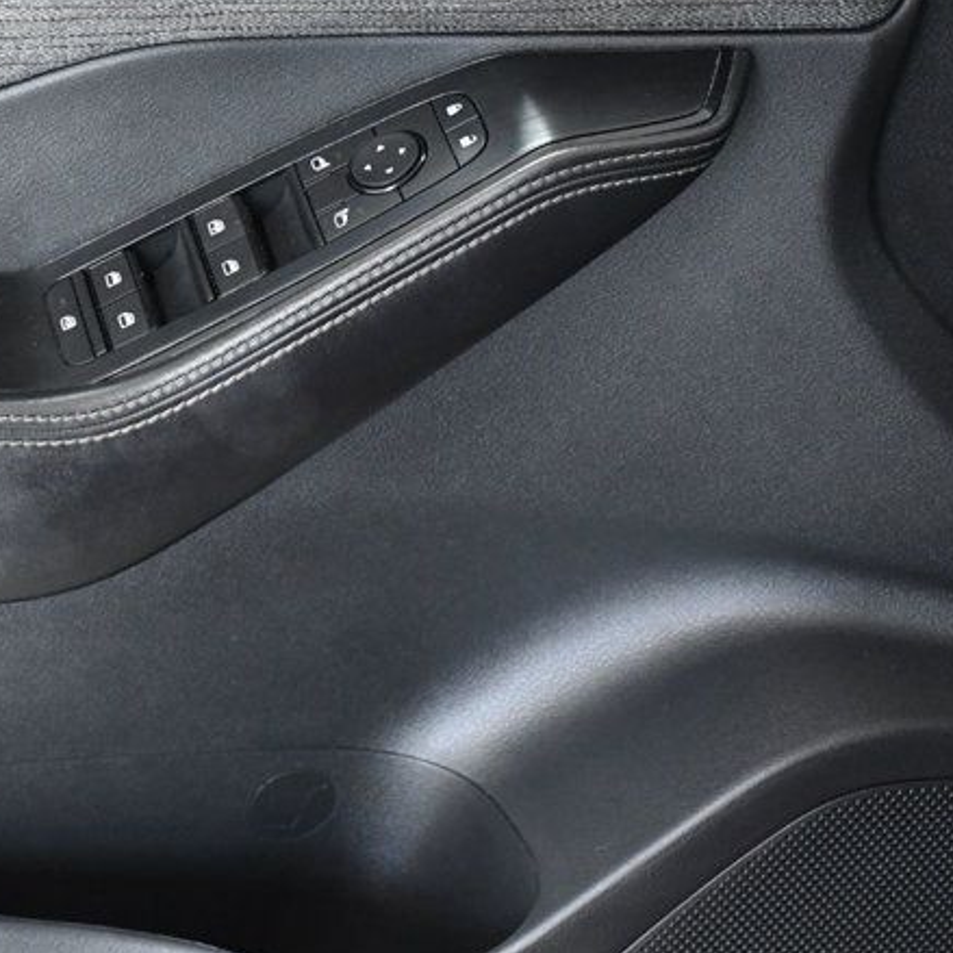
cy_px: 347
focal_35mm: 119
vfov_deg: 14.6
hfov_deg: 14.4
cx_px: 2
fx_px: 3707
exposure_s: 1/125
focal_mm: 40
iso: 2500
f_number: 5.6
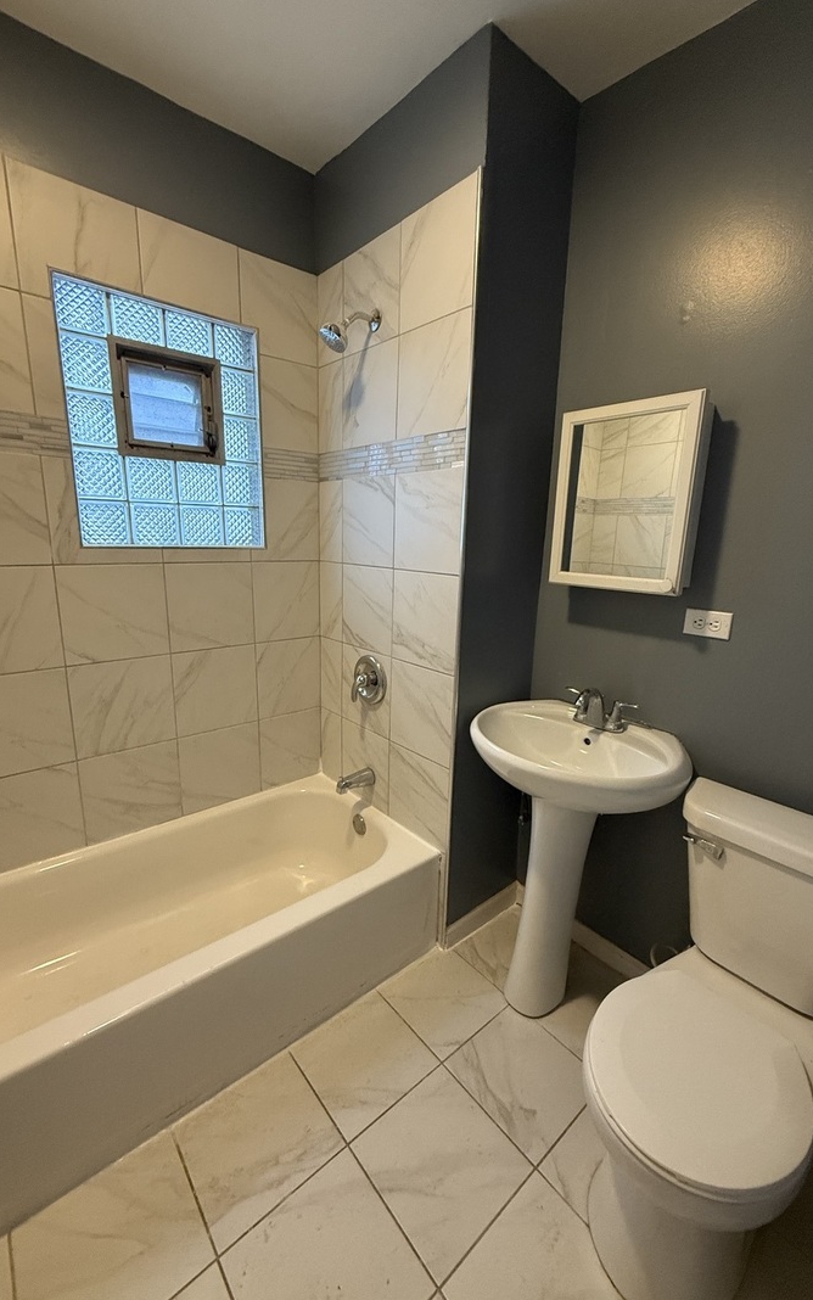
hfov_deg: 74.8
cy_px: 654
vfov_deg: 101.4
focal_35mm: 15
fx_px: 531
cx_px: 408
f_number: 2.2
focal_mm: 2.22
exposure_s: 1/60
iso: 500
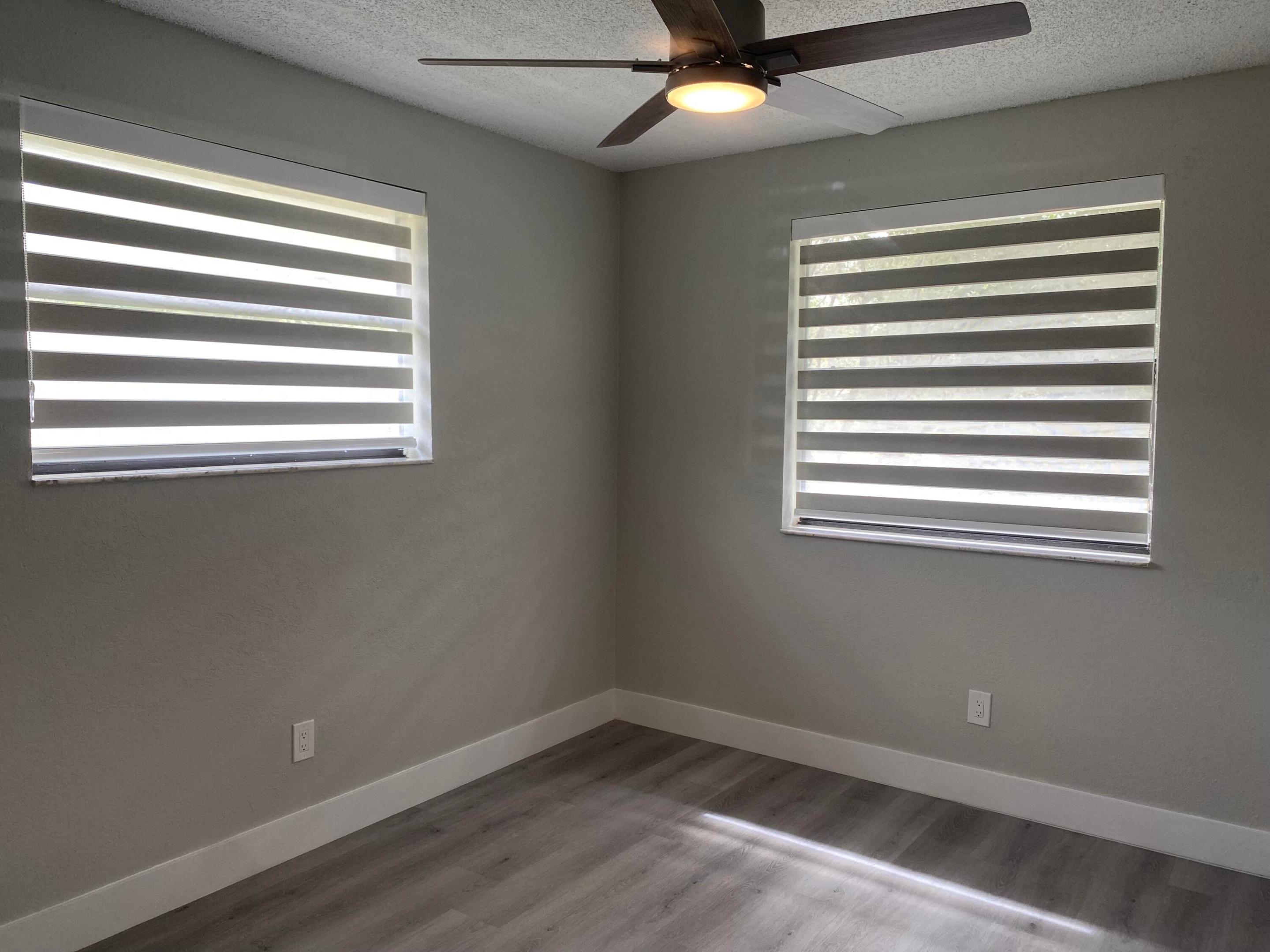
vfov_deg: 53.1
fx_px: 954
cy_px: 476
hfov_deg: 67.3
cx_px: 635
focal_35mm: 26
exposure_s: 1/120
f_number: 1.8
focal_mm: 4.25
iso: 100
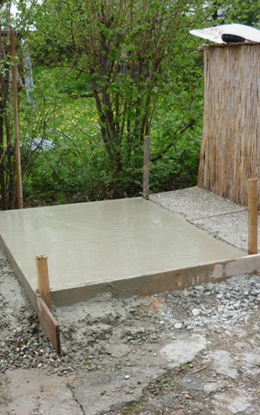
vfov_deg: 42.6
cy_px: 208
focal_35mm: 47
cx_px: 104
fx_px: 532
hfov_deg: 27.4
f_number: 2.8
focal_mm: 5.5
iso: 80
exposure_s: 1/320
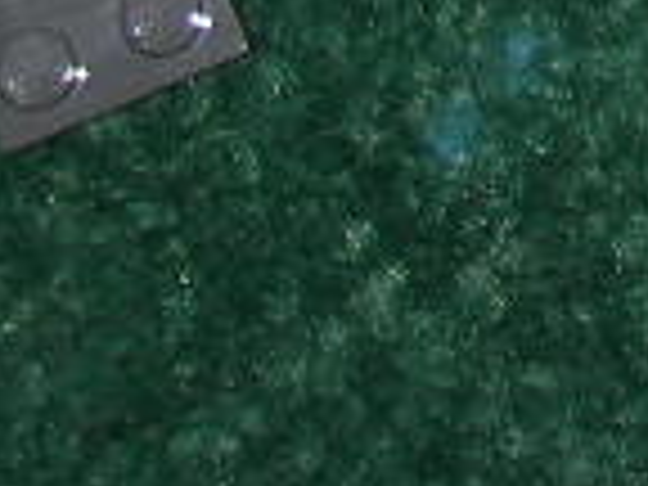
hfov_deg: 5.7
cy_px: -1233
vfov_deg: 4.3
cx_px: 1854
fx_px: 6103
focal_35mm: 326
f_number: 3.2
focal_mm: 7.7
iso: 50
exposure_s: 1/60.1
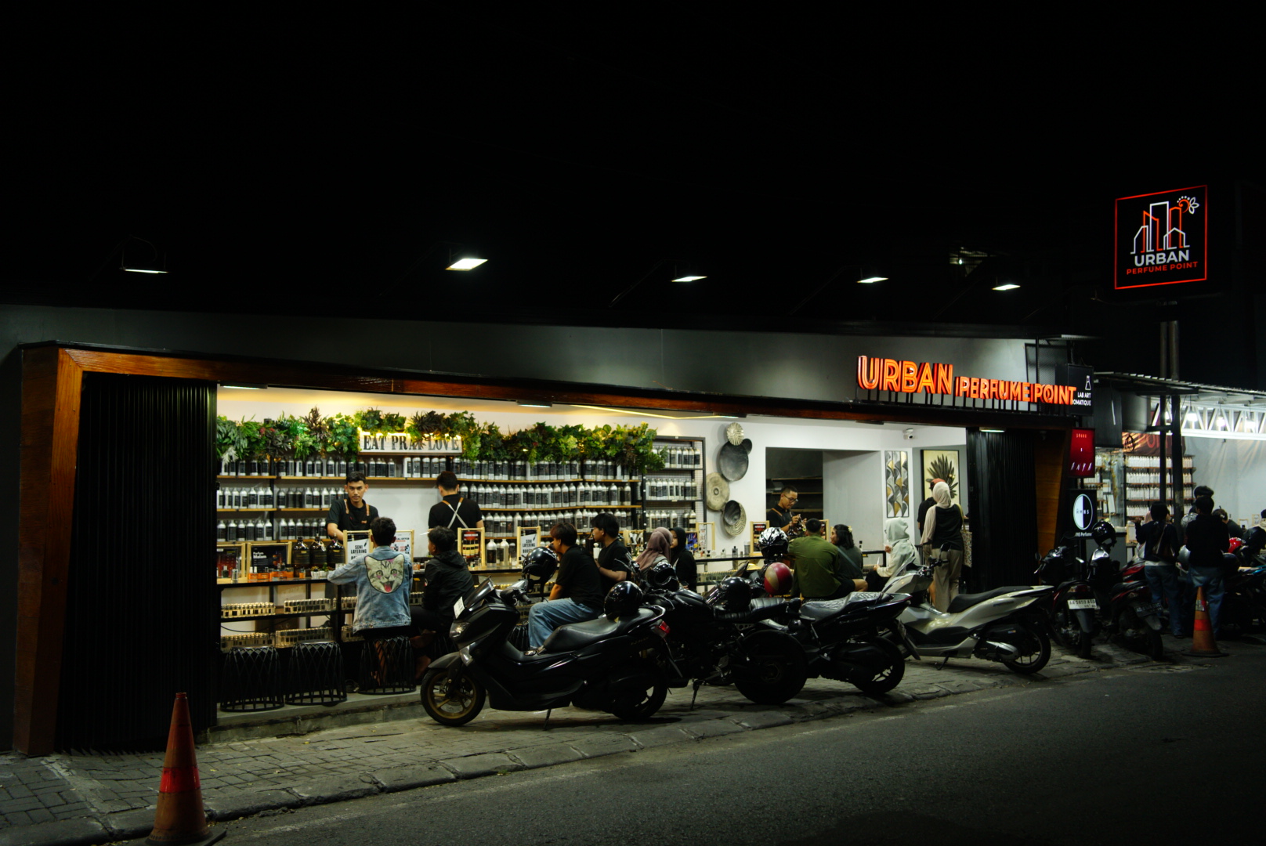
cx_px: 633
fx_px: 1232
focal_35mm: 35
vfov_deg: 37.9
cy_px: 423
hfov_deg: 54.4
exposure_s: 1/250
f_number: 2.5
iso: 800
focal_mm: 35
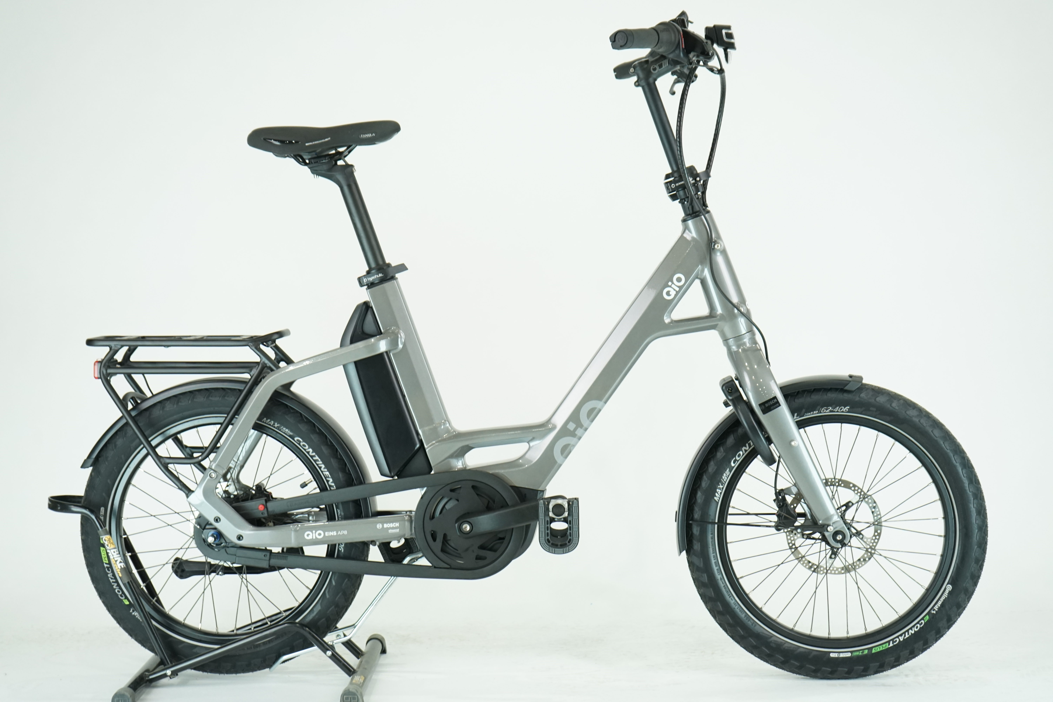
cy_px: 351
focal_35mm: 60
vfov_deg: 22.6
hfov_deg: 33.4
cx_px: 526
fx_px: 1755
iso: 1600
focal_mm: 60
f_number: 5.6
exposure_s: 1/200
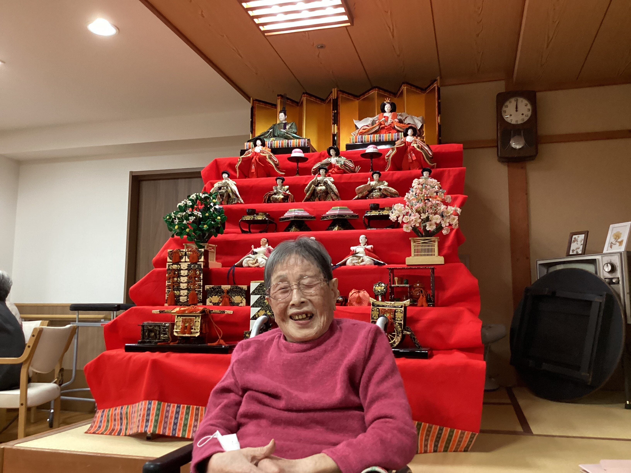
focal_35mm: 31
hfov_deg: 58.4
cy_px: 236
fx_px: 565
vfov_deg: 45.4
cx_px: 316
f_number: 2.4
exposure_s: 1/60
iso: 320
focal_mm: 3.3
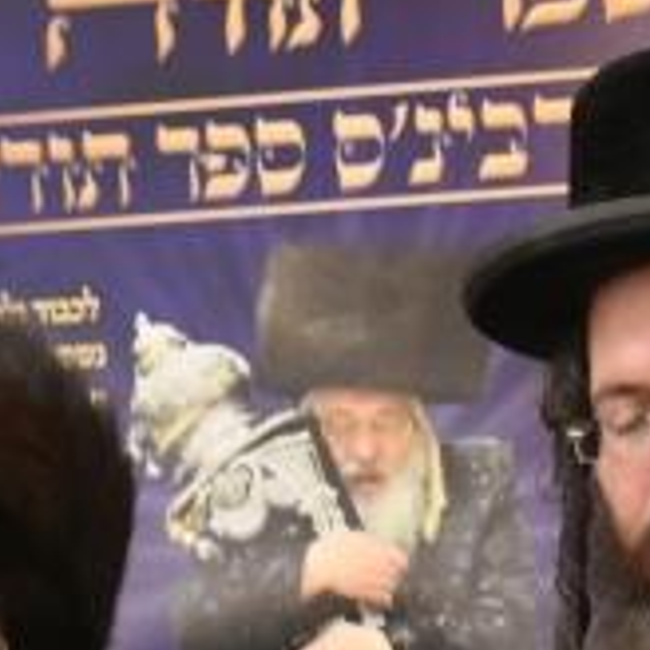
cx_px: -289
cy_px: 1124
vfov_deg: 6.5
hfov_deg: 6.5
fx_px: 5651
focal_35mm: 266
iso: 640
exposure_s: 1/200
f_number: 4
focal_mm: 50
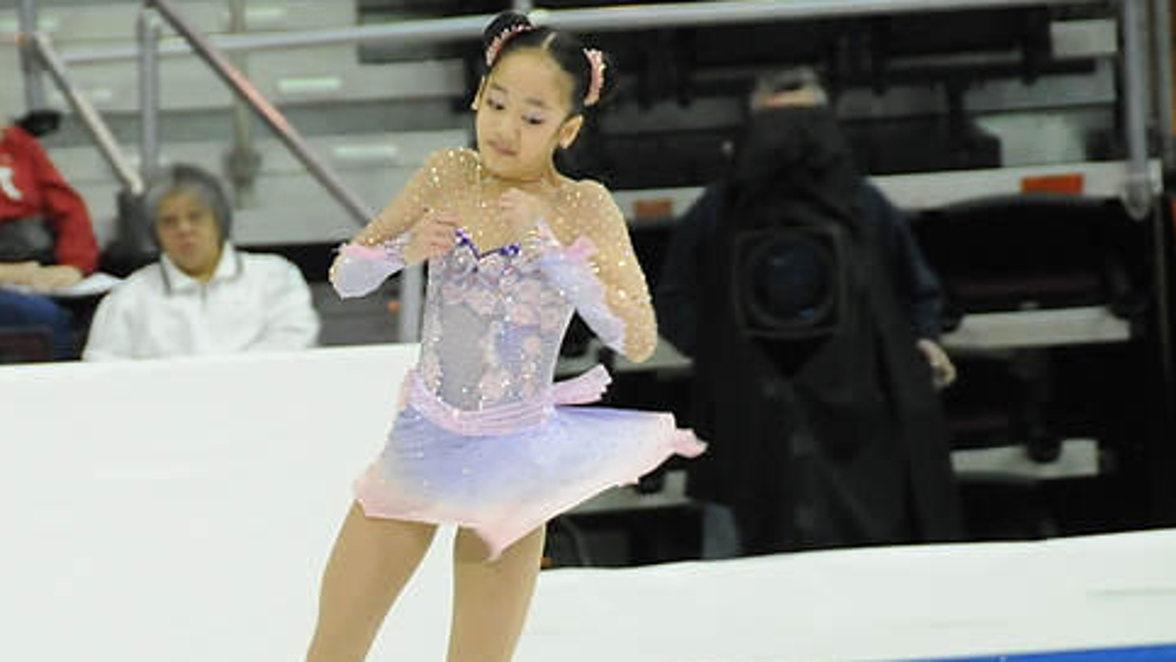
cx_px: 404
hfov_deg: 4.9
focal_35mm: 442
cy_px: 542
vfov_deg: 2.8
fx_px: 13787
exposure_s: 1/640
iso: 3200
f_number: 5.6
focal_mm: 170
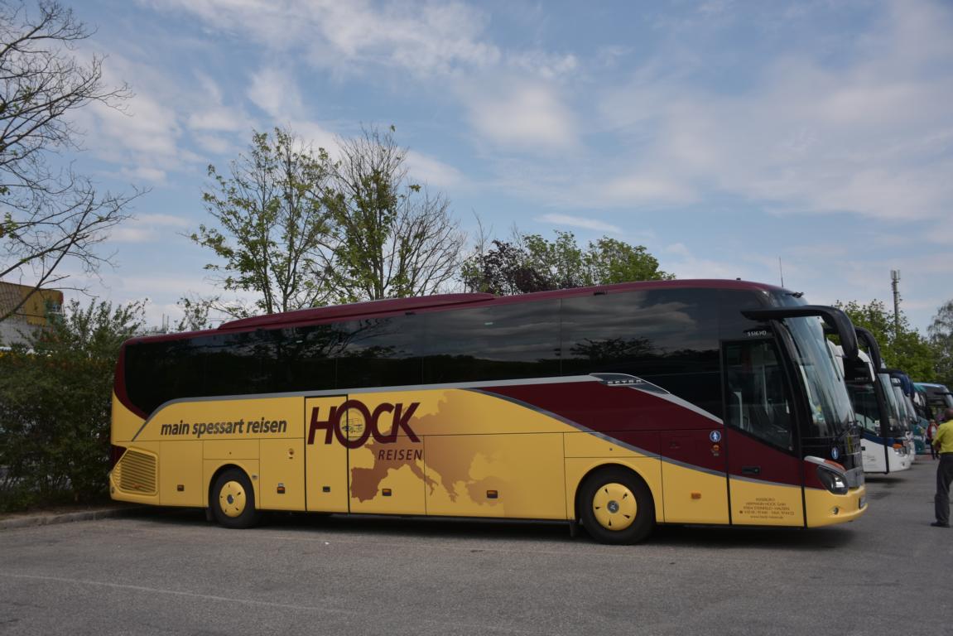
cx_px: 476
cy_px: 318
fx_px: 874
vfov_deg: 40.0
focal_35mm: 33
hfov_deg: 57.2
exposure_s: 1/2500
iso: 200
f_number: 3.5
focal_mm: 22
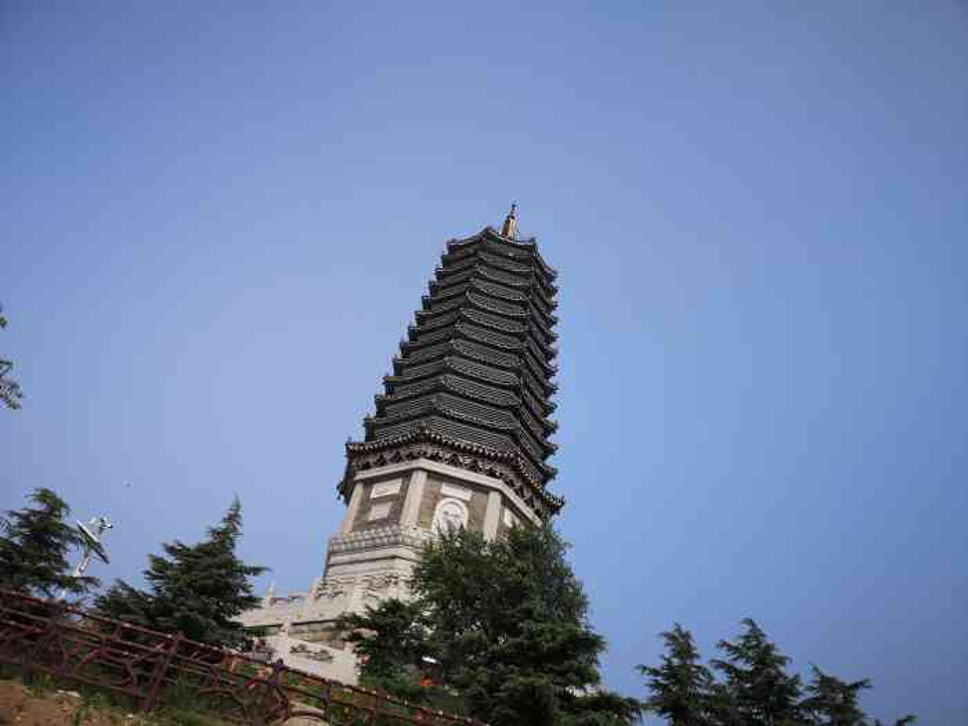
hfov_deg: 65.3
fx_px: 755
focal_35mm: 27
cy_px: 363
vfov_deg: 51.4
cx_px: 484
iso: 50
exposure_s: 1/2500
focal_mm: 5.58
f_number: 1.8
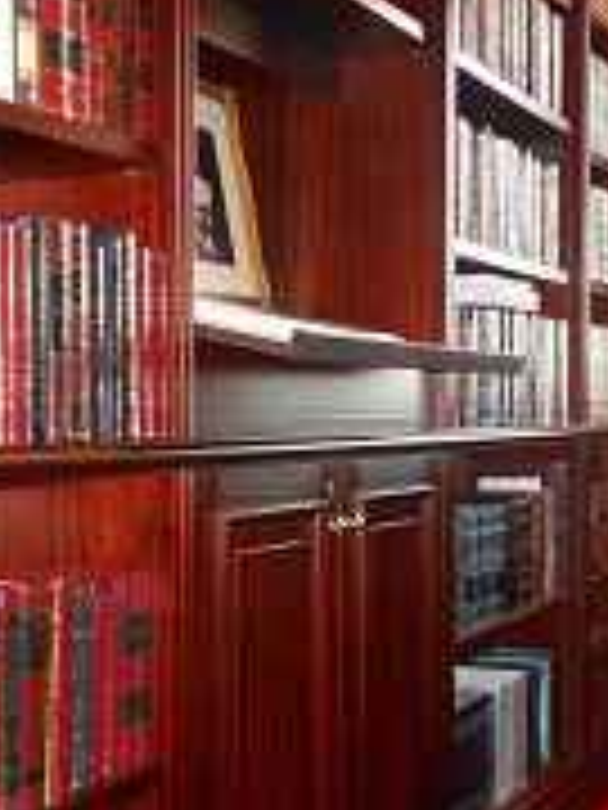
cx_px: 365
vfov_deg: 33.2
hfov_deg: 25.2
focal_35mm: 58
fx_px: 1358
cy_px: 410
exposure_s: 1/25
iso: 500
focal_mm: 5.2
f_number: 3.3
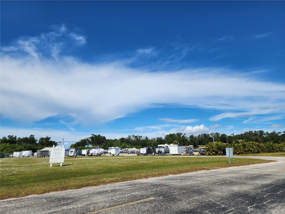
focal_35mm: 23
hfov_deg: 73.9
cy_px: 107
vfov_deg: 58.9
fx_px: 189
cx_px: 142
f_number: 1.8
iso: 12
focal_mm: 6.4
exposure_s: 1/2005
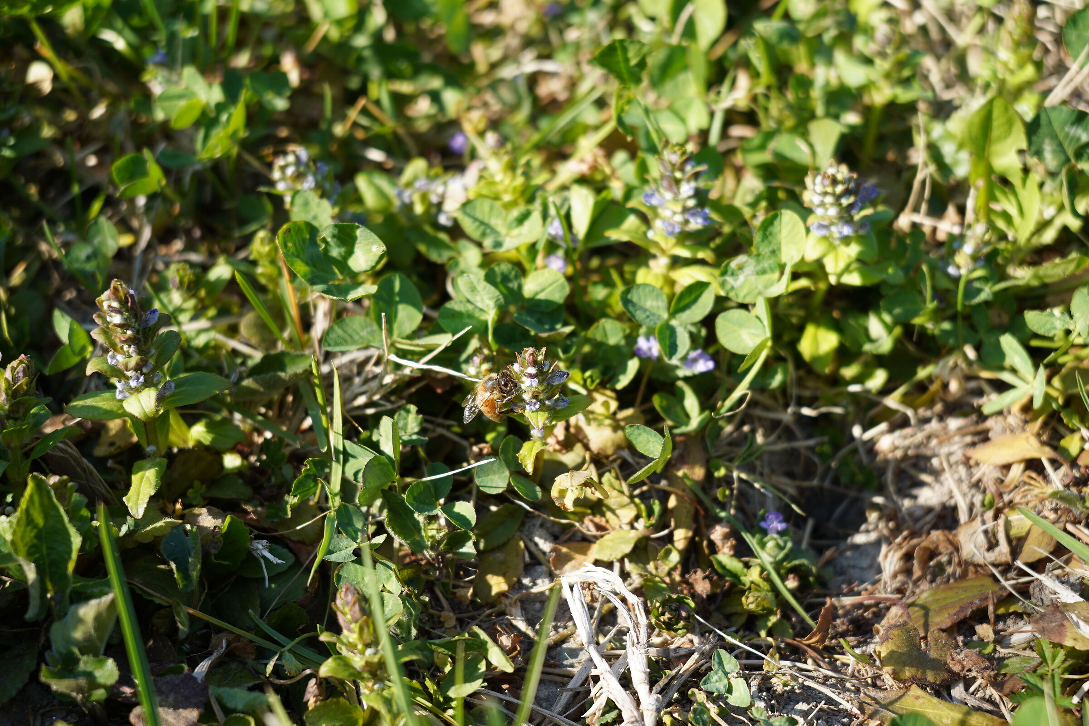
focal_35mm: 60
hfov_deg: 33.4
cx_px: 544
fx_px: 1815
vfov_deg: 22.6
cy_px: 363
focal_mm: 60
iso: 160
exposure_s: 1/250
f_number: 5.6
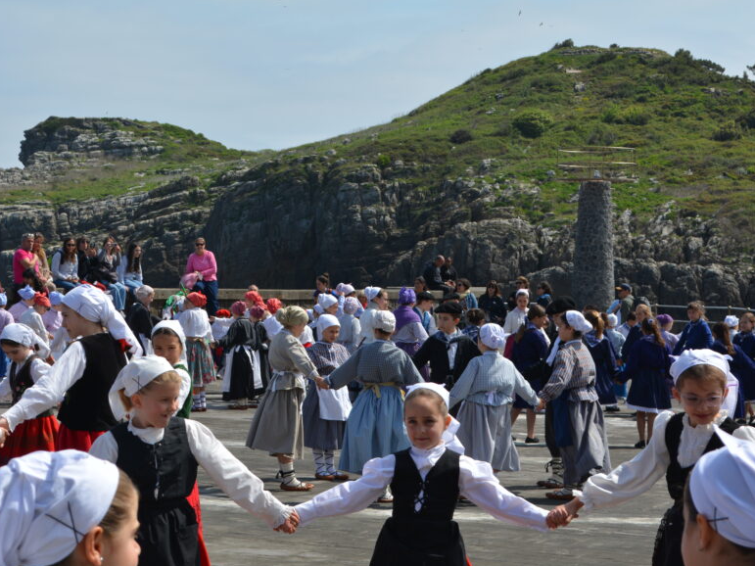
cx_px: 369
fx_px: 2019
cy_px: 284
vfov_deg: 16.0
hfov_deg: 21.2
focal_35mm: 93
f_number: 8
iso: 100
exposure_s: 1/250
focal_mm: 55
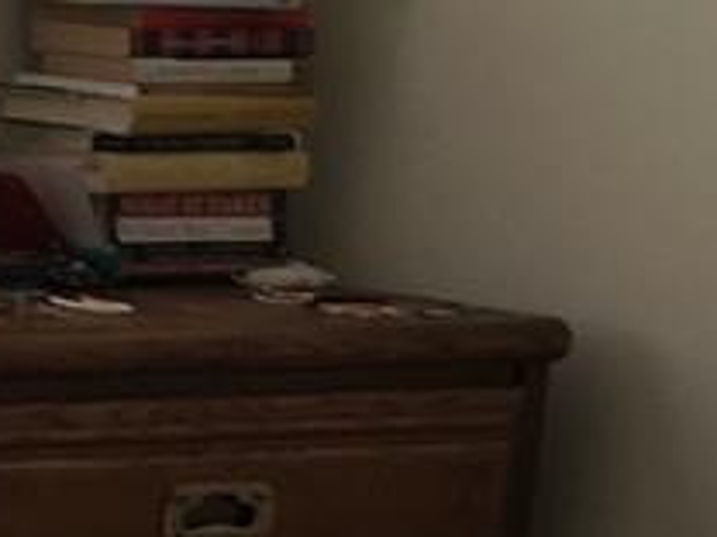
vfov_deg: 6.5
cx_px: -872
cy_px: 881
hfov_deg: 8.3
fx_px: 4619
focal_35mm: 223
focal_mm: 4.15
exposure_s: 1/40
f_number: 2.2
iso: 25
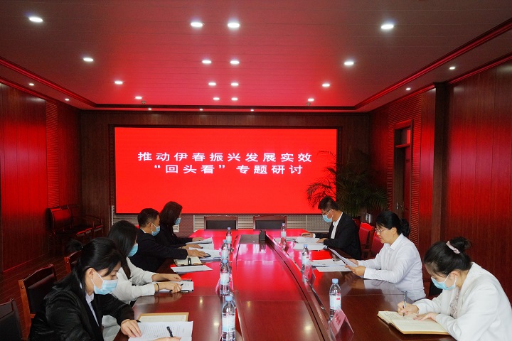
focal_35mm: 35
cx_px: 256
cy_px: 170
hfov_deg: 54.4
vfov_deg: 37.9
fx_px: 498
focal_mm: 35
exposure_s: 1/60
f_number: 8
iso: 1250
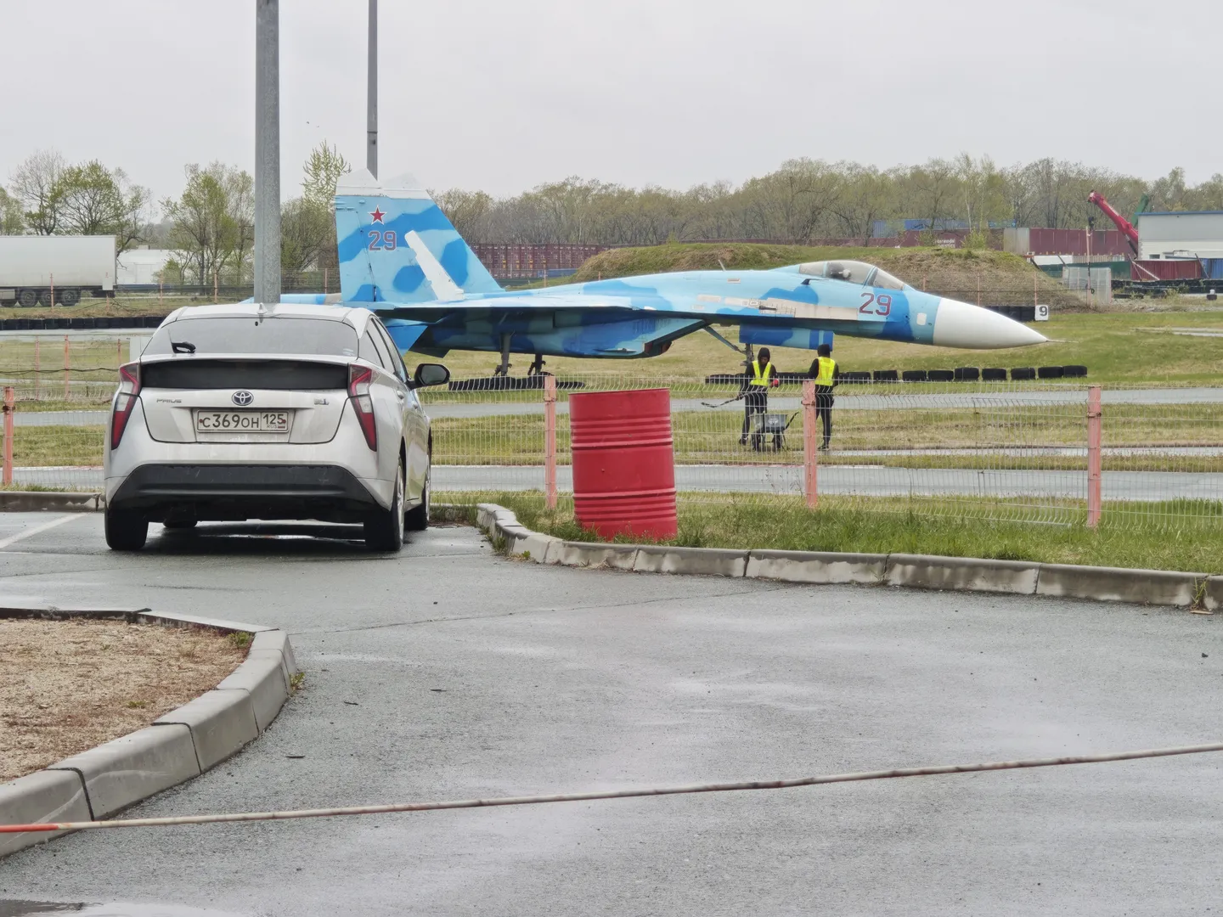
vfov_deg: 12.3
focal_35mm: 120
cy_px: 458
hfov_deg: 16.4
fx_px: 4240
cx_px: 612
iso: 50
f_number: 2
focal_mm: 9
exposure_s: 1/445
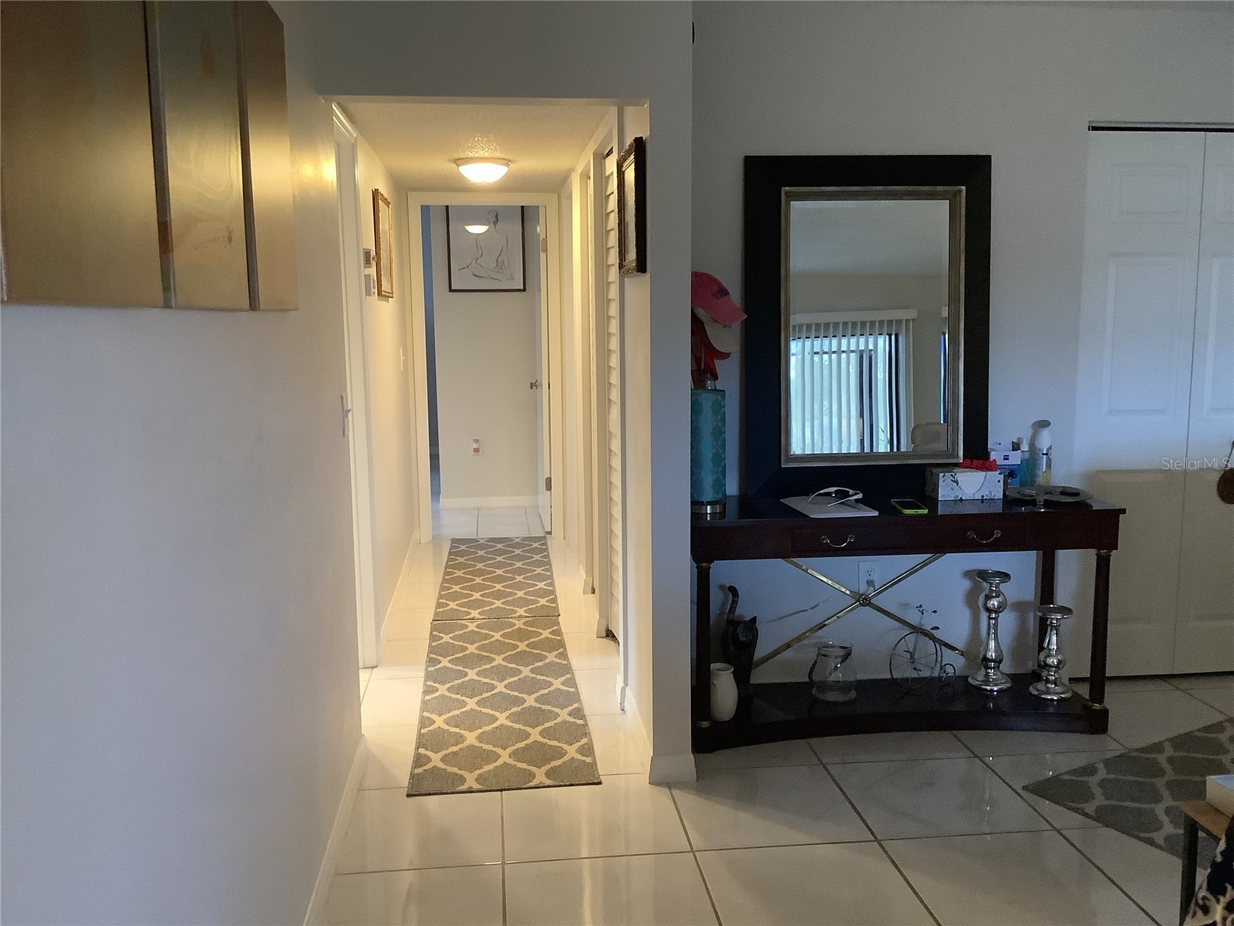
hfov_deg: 58.4
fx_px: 1105
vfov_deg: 45.4
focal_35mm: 31
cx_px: 617
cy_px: 463
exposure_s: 1/60
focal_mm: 3.3
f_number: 2.4
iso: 400
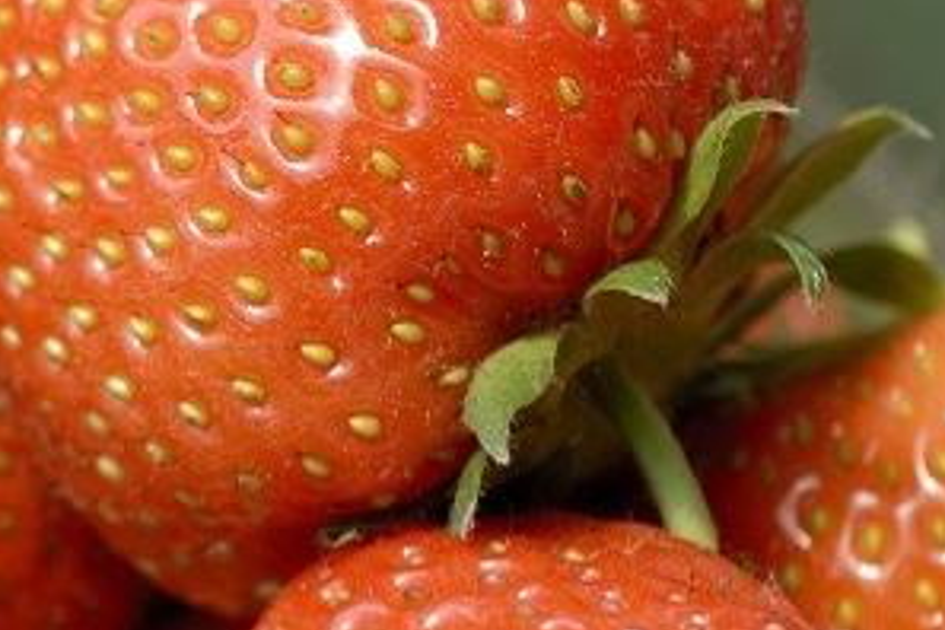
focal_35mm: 291
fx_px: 7638
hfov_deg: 7.0
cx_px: -512
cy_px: 95
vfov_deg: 4.7
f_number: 7.1
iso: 200
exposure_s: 1/200
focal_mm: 60
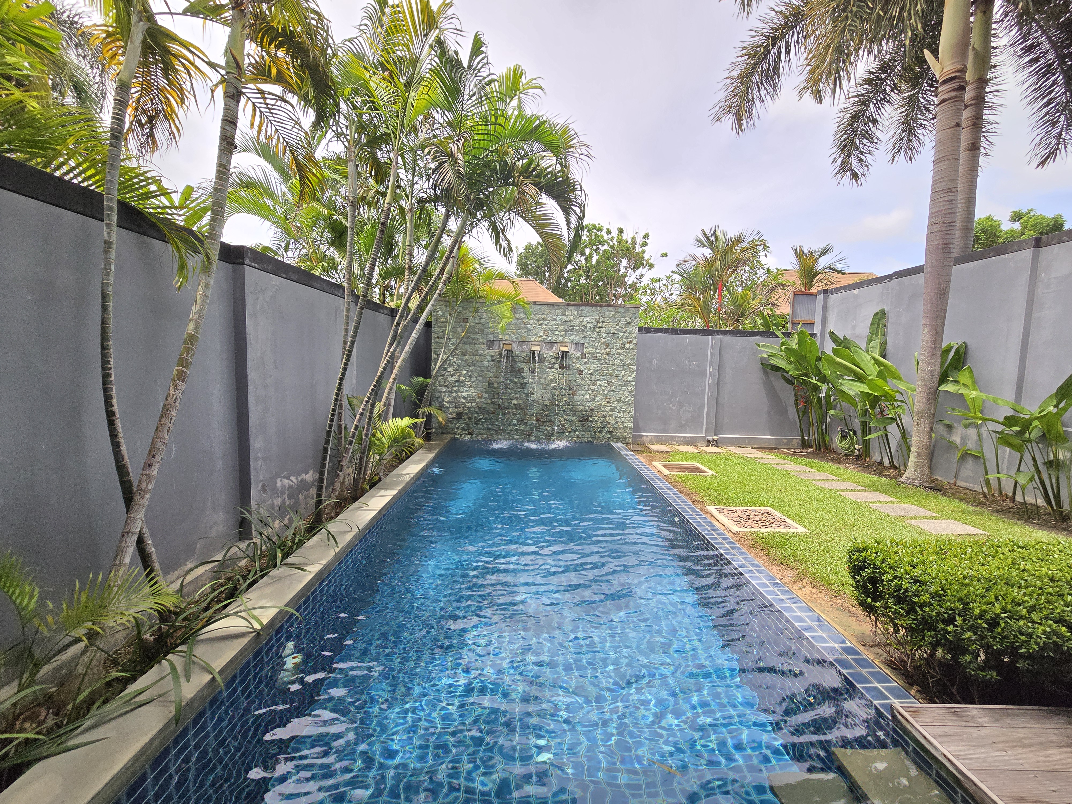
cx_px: 536
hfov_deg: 106.2
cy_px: 402
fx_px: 403
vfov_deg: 89.9
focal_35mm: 13
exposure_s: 1/2000
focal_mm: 2.2
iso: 125
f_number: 2.2
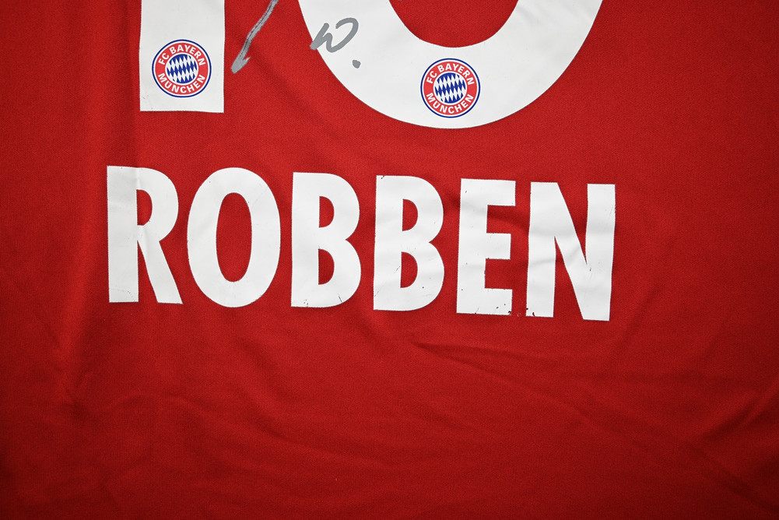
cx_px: 390
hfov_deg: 61.1
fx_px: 660
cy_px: 260
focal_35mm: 30
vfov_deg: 43.0
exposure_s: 1/125
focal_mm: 30.5
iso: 200
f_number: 5.6
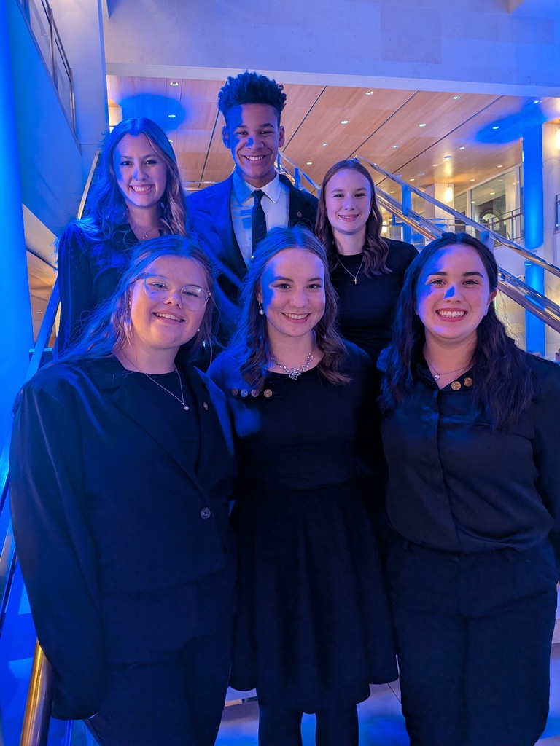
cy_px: 373
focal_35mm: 24
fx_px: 518
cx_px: 280
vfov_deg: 71.6
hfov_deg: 56.8
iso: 290
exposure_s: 1/60
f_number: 1.7
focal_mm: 4.53
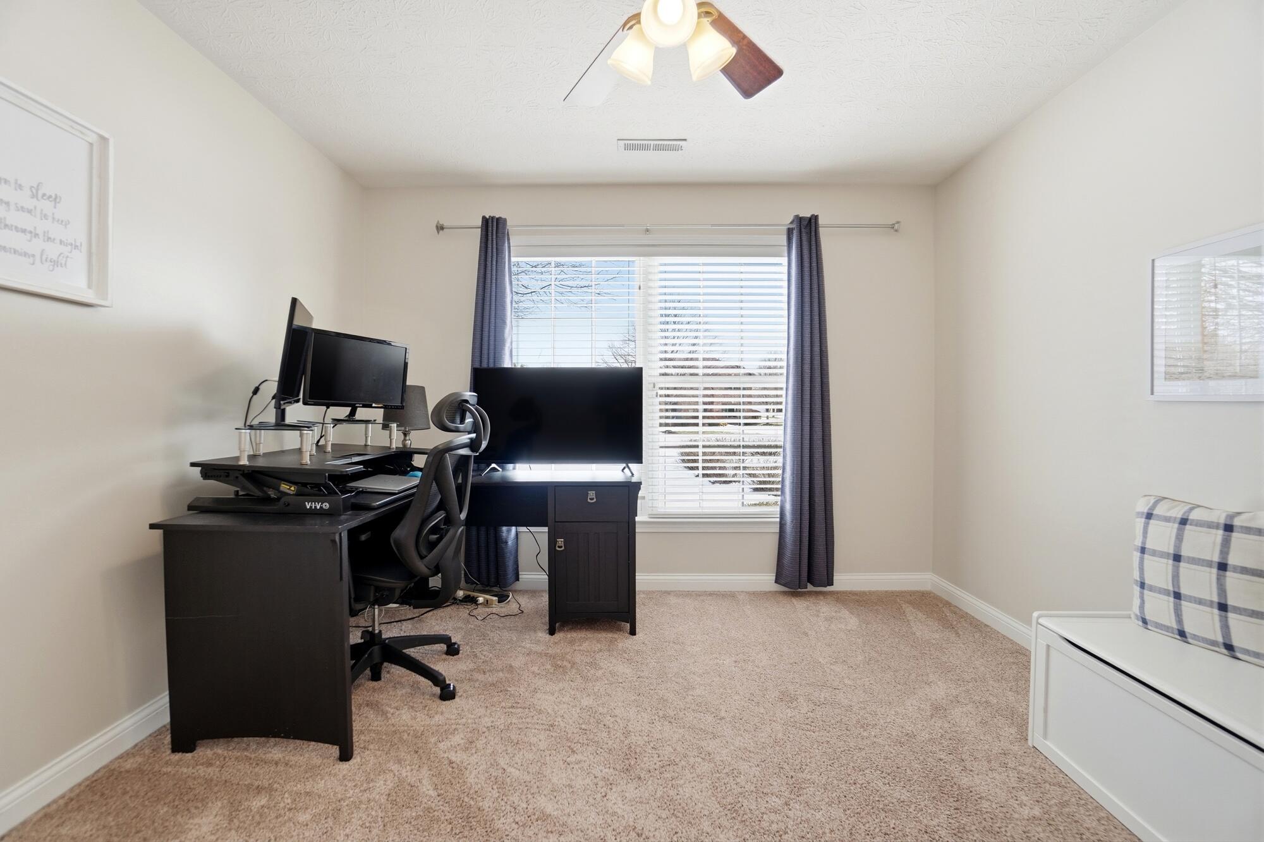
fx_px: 526
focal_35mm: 15
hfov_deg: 100.4
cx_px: 632
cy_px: 421
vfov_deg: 77.3
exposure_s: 1/1600
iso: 100
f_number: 4
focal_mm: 10
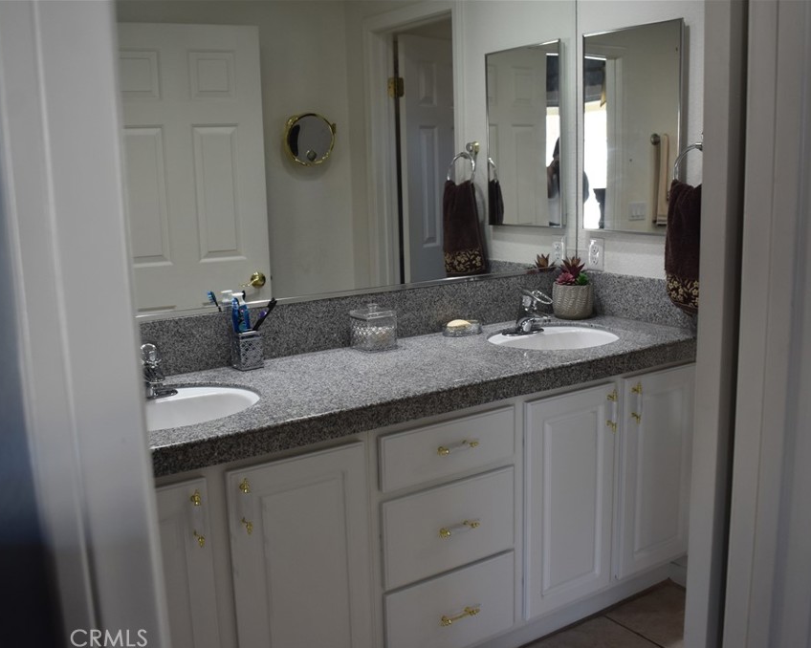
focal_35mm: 34
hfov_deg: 52.9
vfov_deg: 43.3
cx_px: 406
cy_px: 325
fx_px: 816
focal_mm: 20
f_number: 5
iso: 400
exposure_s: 1/100
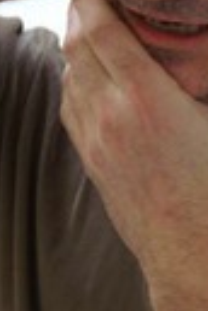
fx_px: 2903
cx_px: 178
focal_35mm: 335
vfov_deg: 6.1
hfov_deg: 4.1
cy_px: -37
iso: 800
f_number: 5.6
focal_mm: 70
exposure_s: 1/80
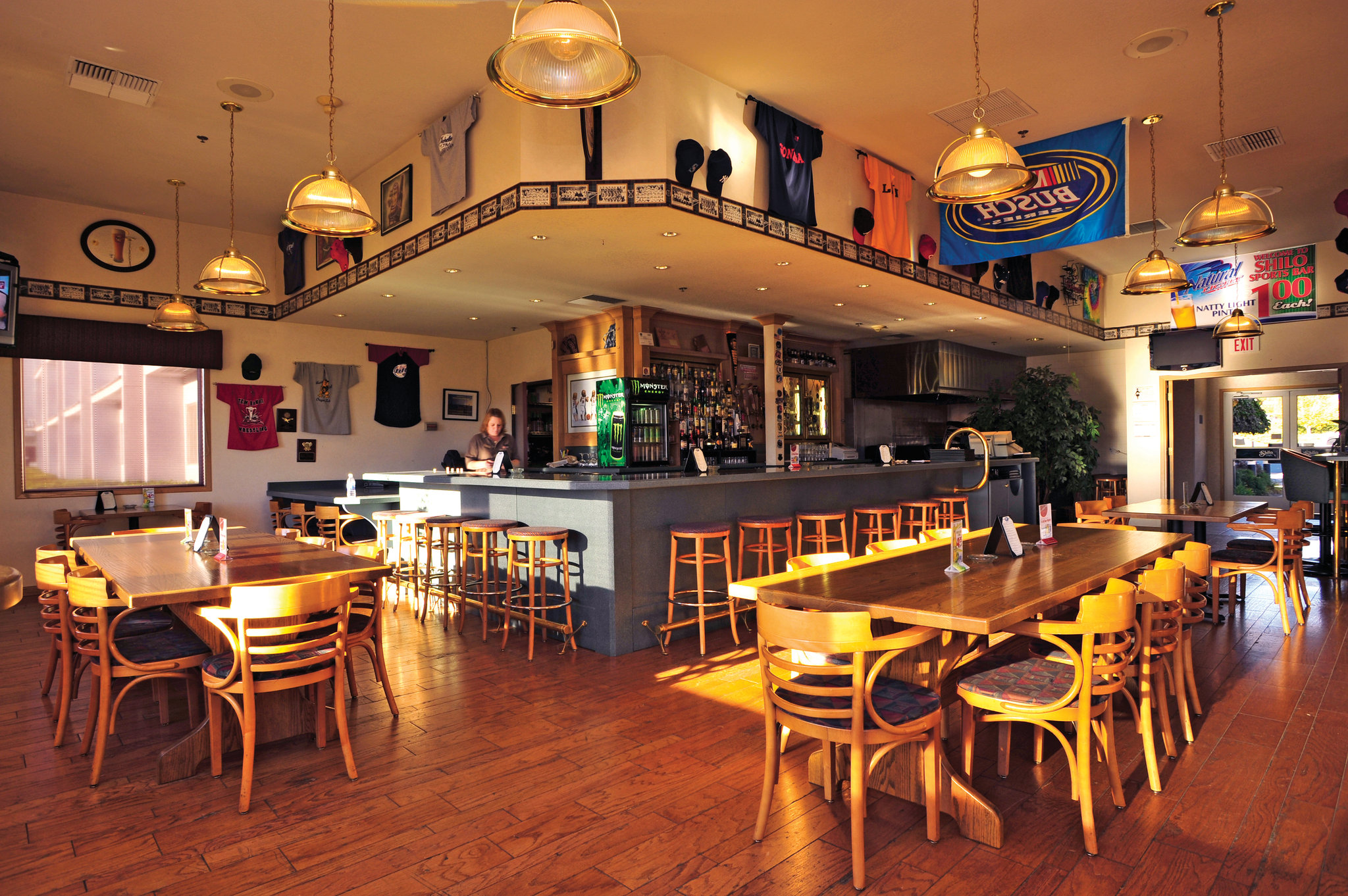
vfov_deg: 61.8
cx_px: 674
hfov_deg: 84.0
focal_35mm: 20
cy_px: 448
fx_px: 748
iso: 400
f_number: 11
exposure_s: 1/20
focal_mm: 20
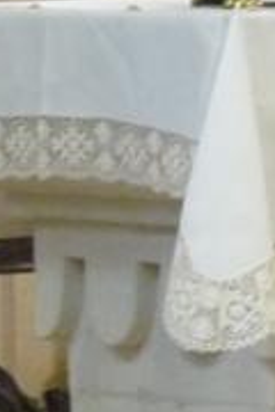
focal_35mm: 642
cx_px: 706
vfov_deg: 3.2
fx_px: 7356
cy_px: -192
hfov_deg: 2.1
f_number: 3.6
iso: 400
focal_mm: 18
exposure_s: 1/10
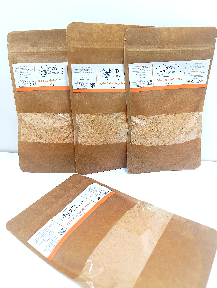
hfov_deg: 59.0
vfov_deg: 73.8
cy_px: 144
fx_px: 192
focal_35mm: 23
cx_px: 108
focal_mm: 6.14
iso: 640
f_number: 1.6
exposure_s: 1/101
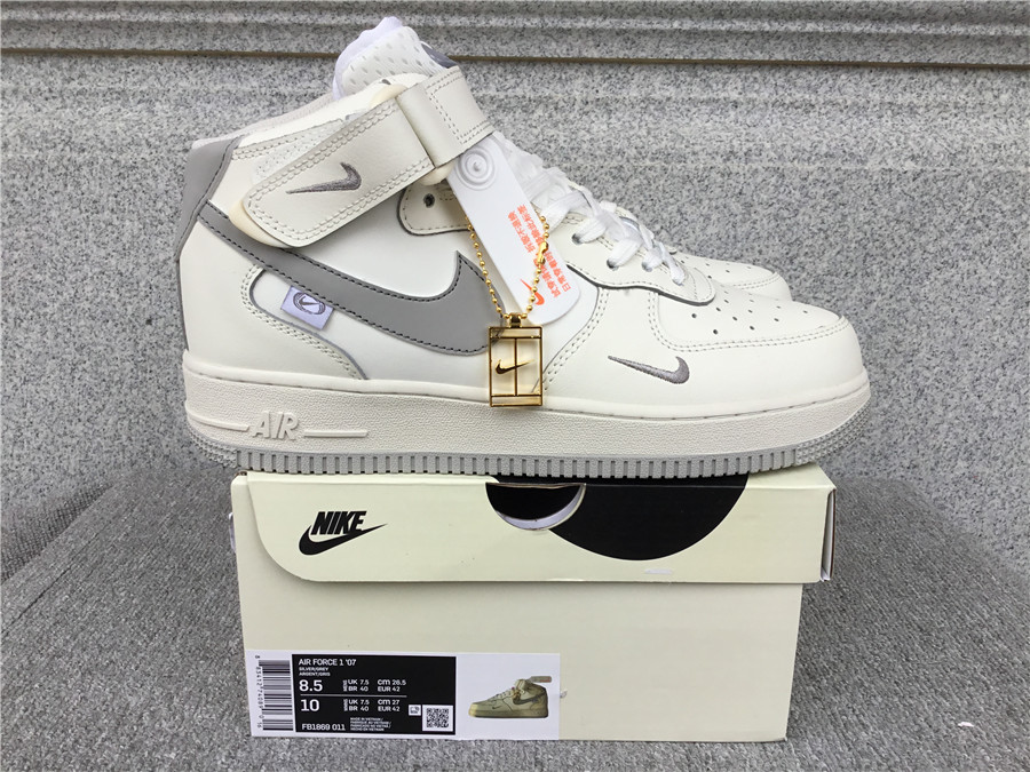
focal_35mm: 31
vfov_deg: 45.4
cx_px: 515
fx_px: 922
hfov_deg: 58.4
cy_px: 386
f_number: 2.4
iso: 25
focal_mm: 3.3
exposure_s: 1/294
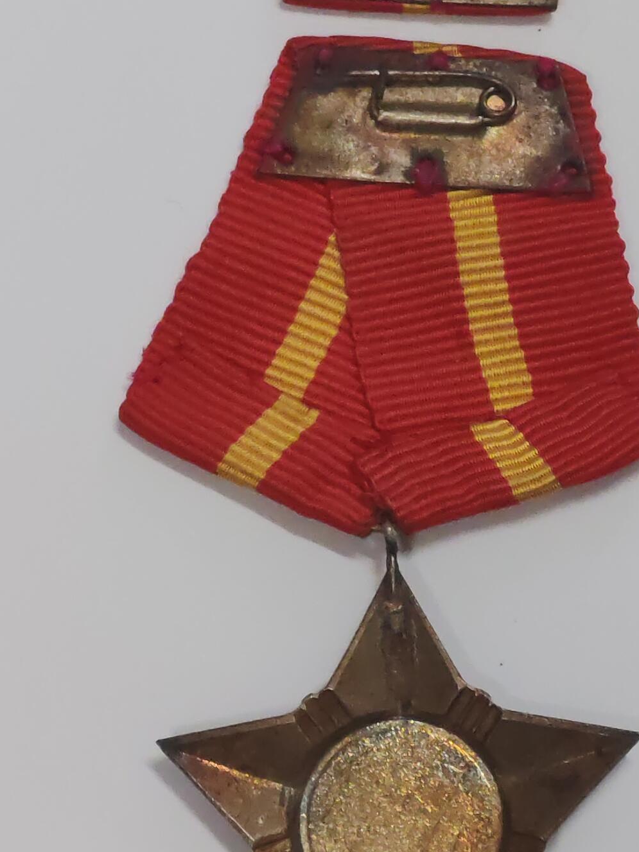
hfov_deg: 8.5
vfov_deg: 11.3
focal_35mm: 175
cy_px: 454
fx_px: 4308
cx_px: 392
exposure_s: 1/33
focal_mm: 8.67
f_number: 2.4
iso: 640
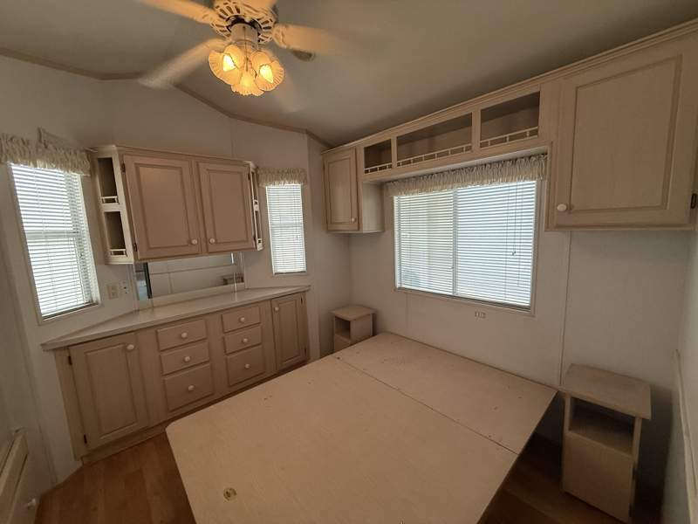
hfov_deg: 102.1
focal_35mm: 14
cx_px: 349
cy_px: 262
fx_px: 282
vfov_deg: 85.7
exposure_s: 1/120
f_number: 2.2
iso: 200
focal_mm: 2.22
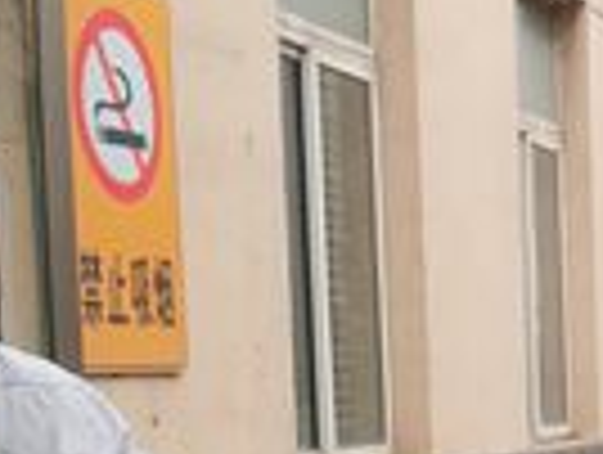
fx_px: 2495
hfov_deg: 13.7
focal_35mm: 143
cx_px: 495
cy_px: 557
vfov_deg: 10.2
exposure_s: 1/709
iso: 222
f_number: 2
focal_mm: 4.5
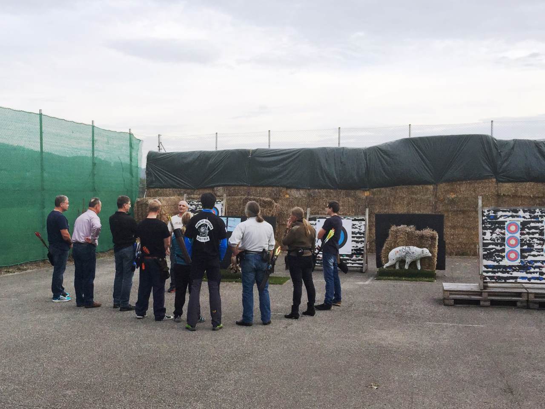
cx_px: 272
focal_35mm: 29
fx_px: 457
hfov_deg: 61.7
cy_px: 204
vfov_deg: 48.2
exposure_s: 1/746
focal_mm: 4.15
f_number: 2.2
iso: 32
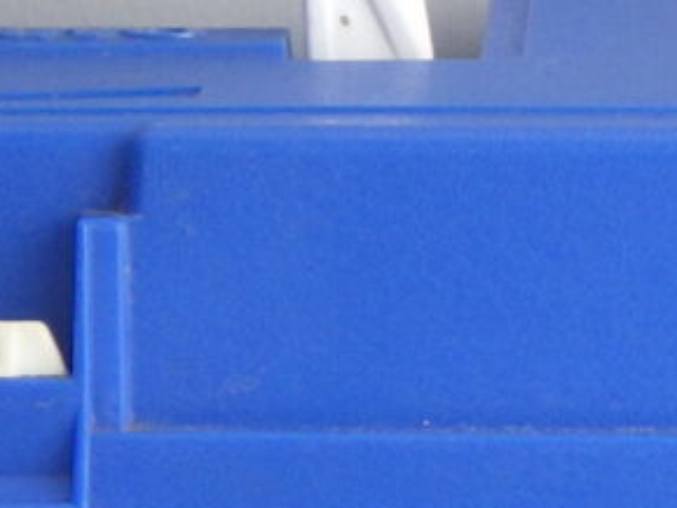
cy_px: 75
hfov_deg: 3.9
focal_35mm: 511
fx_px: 9998
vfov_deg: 2.9
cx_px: -54
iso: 125
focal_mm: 13.7
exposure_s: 1/45
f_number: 4.8
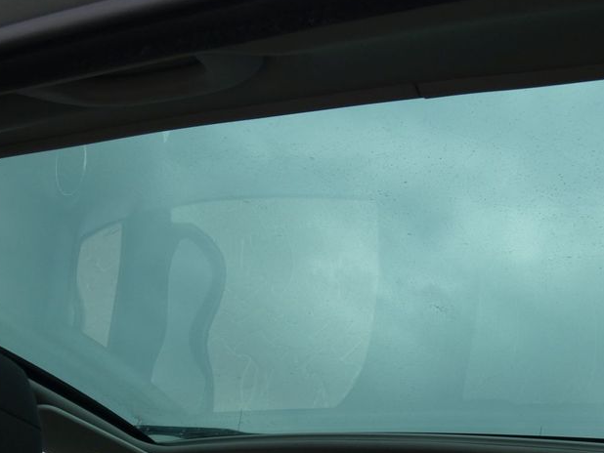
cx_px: 345
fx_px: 925
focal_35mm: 53
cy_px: 283
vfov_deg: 27.4
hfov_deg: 36.1
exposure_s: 1/80
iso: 100
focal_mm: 5.8
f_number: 5
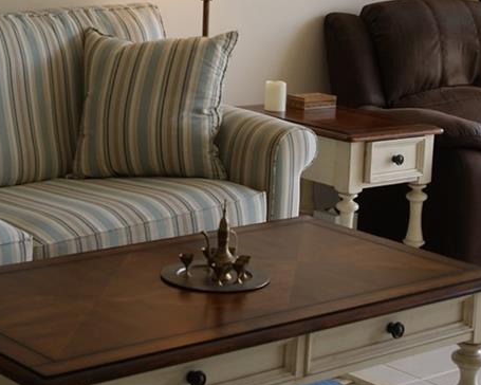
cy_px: 57
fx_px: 1409
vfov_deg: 15.4
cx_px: 186
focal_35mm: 99
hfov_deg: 19.3
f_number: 4.5
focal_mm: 20
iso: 100
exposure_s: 1/40
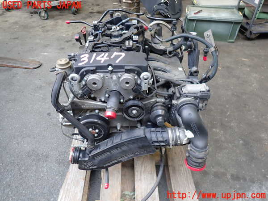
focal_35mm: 25
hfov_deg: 69.4
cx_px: 134
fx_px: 194
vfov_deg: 54.9
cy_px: 100
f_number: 2
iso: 200
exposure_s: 1/50
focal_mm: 4.5
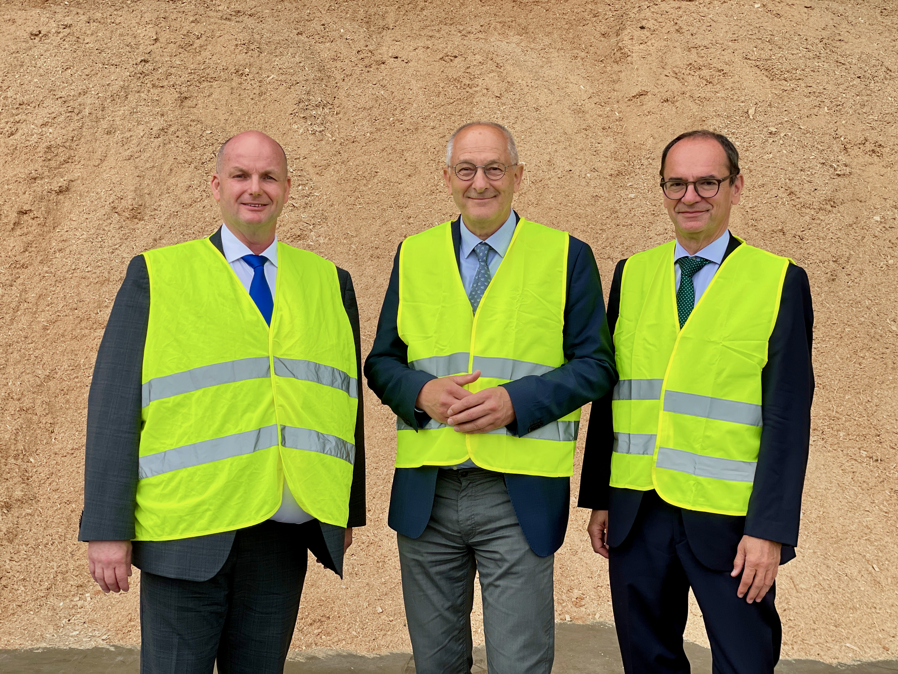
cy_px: 337
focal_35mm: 52
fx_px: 1349
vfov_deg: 28.0
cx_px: 449
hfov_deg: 36.8
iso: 32
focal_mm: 6
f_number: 2
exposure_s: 1/786
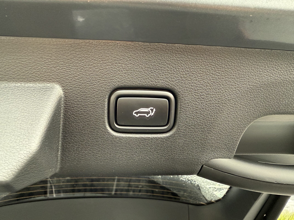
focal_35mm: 24
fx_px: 204
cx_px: 147
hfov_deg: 71.6
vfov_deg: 56.8
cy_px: 110
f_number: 2.2
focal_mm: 2.22
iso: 500
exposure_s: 1/60
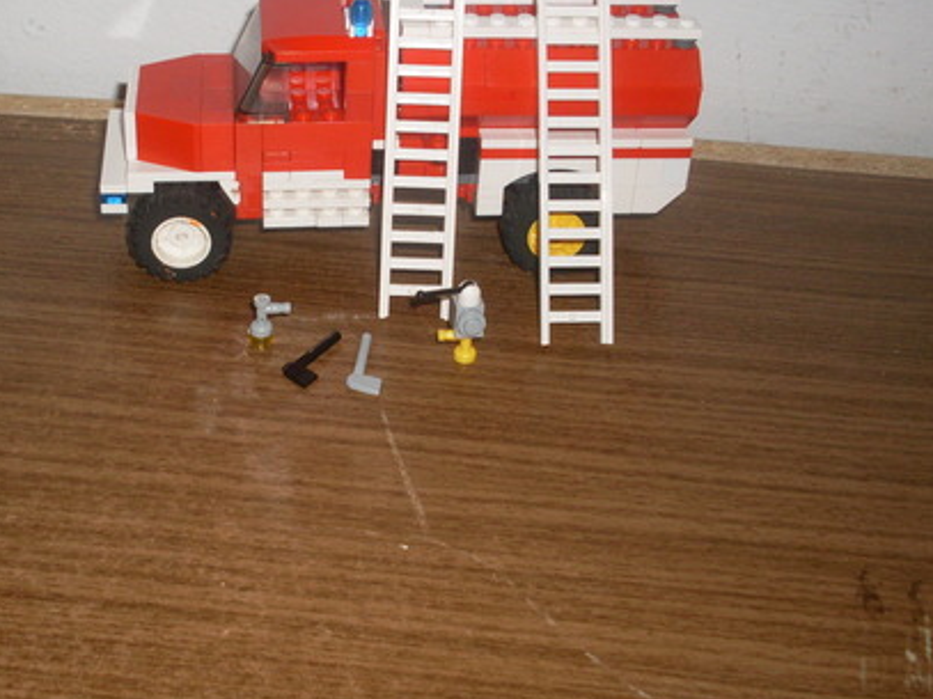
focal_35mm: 56
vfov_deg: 26.1
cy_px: 364
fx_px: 1509
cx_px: 344
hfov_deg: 34.2
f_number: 2.8
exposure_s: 1/45
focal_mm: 6.3
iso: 100
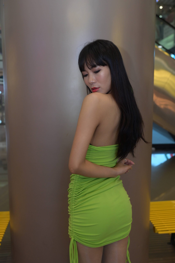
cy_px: 132
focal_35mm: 35
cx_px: 88
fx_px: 255
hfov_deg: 37.9
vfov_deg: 54.4
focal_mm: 35
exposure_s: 1/125
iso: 1000
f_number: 3.5
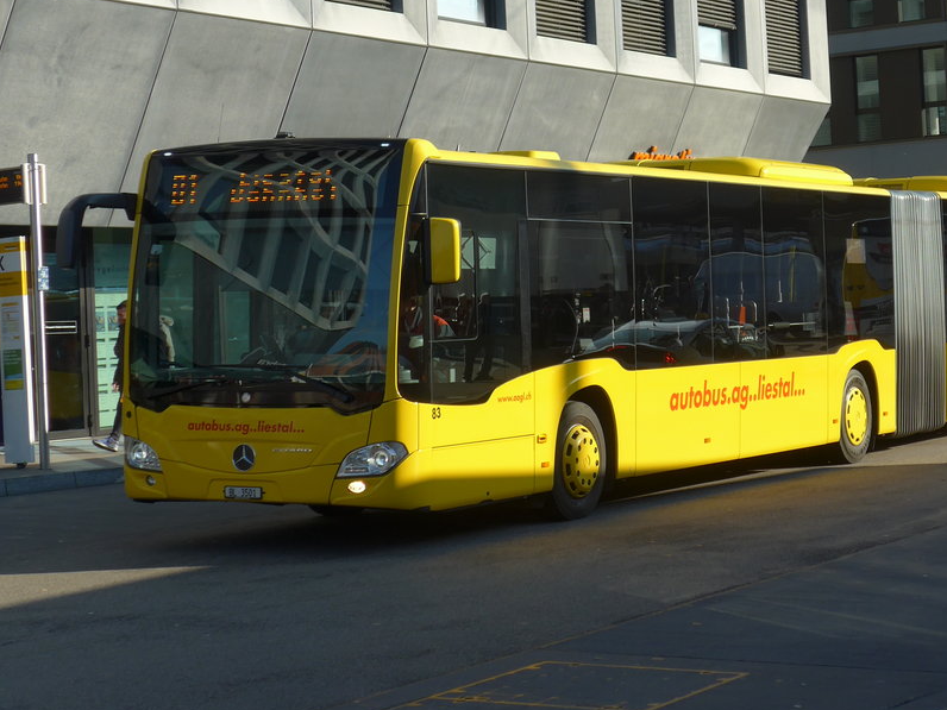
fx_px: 2435
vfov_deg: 16.5
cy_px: 205
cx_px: 676
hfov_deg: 21.9
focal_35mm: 89
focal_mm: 12
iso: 80
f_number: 3.5
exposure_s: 1/800
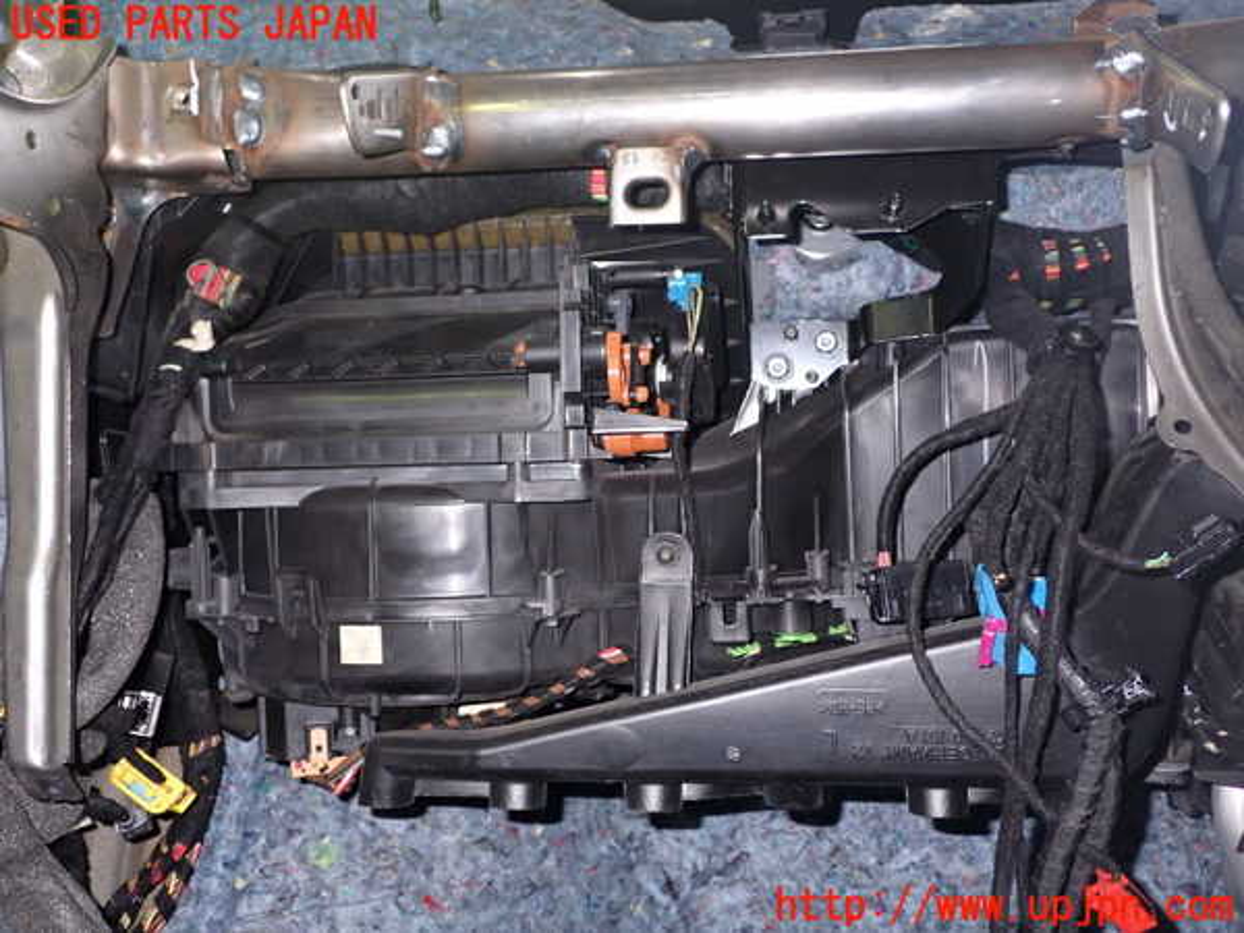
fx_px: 1294
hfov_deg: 51.4
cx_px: 622
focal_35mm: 36
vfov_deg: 39.7
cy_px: 466
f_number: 2.5
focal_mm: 6.37
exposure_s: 1/40
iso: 200
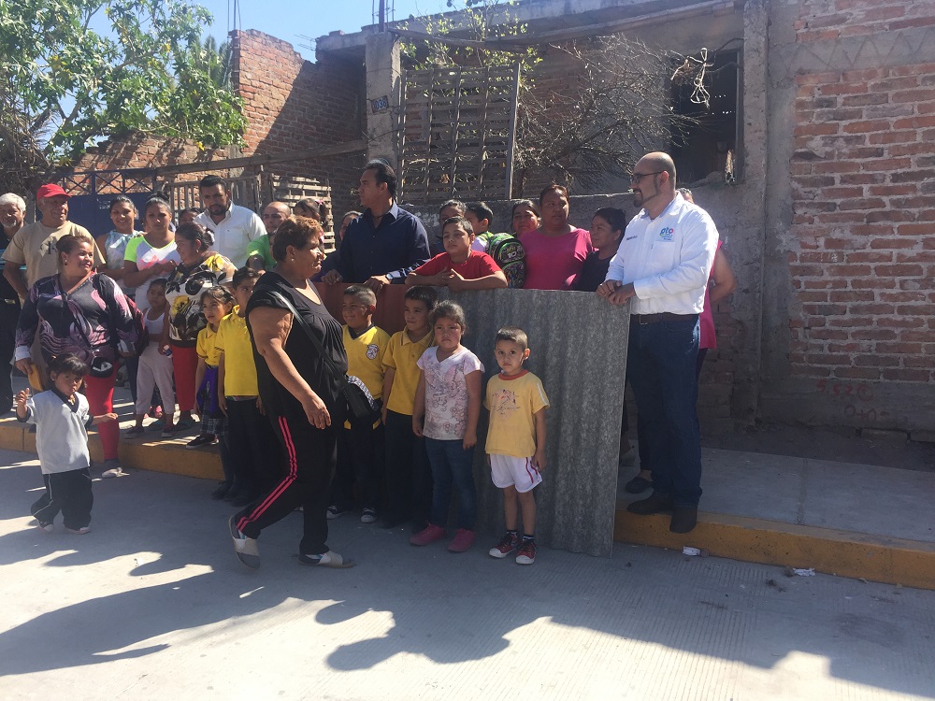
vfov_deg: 48.2
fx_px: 783
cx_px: 468
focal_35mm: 29
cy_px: 350
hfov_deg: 61.7
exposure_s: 1/1068
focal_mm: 4.15
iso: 32
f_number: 2.2
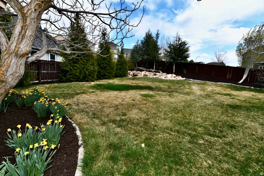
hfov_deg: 100.4
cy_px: 88
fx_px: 110
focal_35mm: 15
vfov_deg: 77.3
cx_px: 132
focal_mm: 15
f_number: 8
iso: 200
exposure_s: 1/200
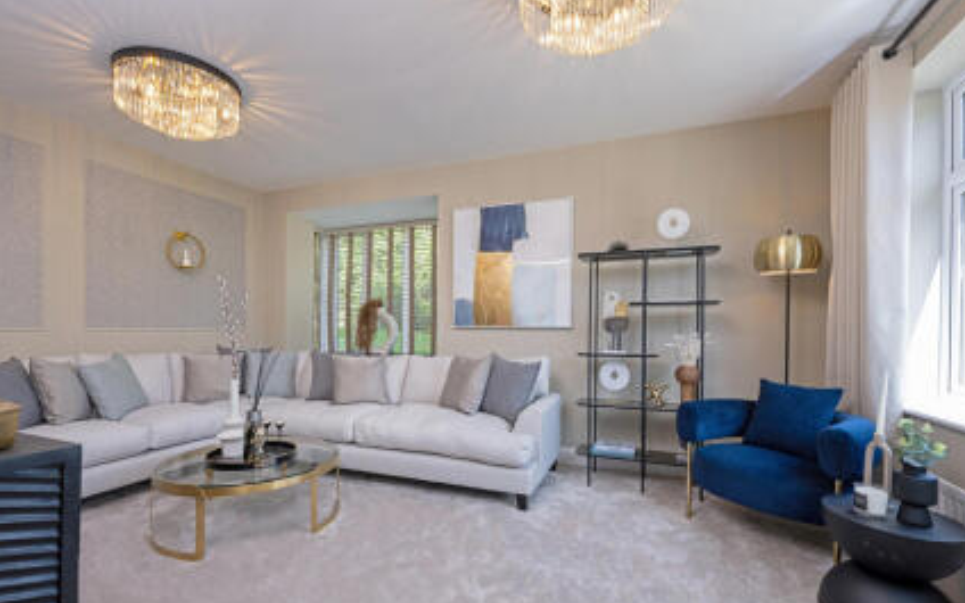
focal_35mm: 16
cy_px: 320
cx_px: 482
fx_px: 421
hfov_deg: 97.8
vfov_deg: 71.2
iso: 320
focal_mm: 14
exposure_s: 1/15
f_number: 11
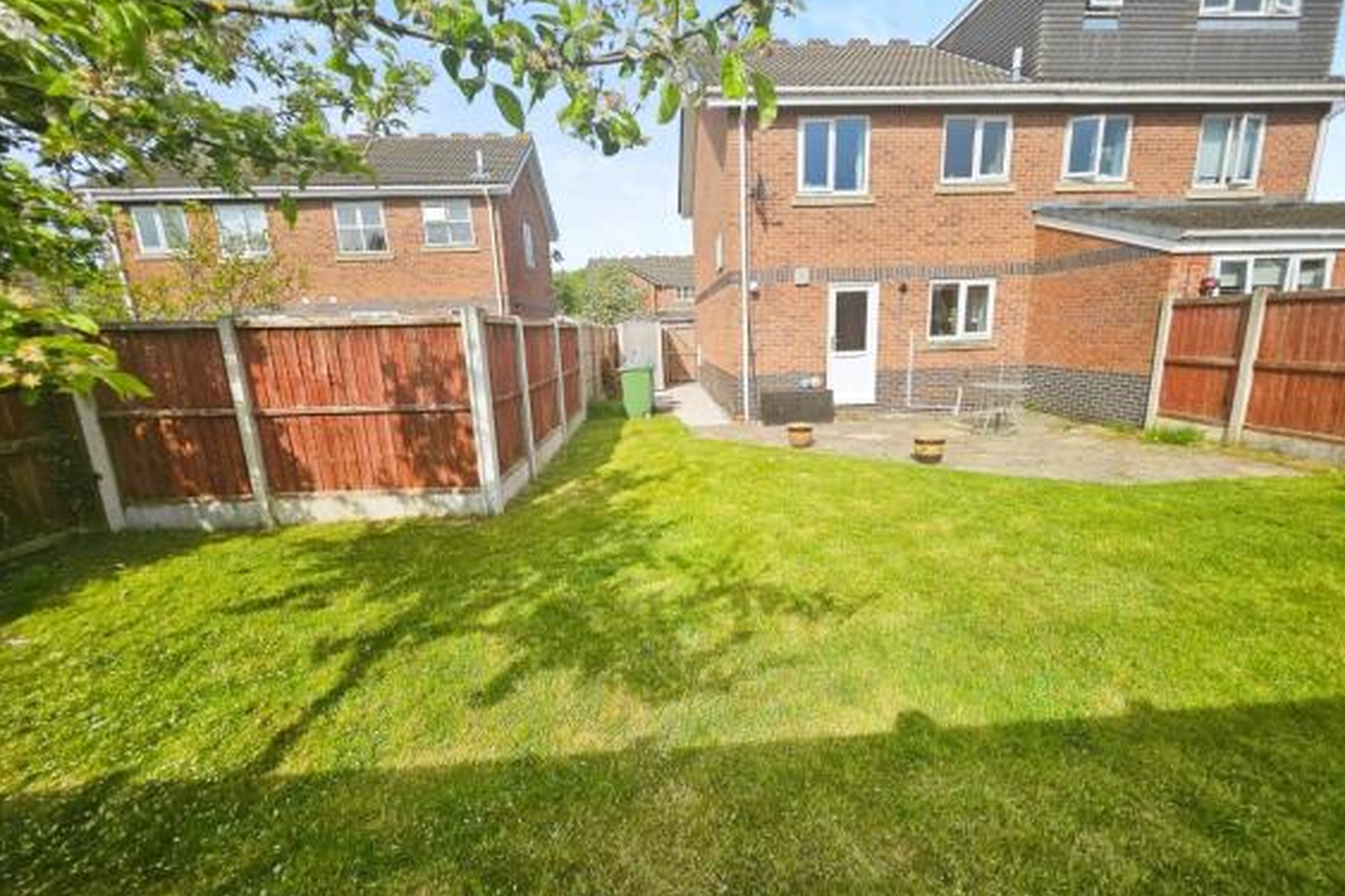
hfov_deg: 104.2
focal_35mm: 14
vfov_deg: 81.1
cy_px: 465
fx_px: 523
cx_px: 689
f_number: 2.2
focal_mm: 1.7
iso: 32
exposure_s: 1/1186
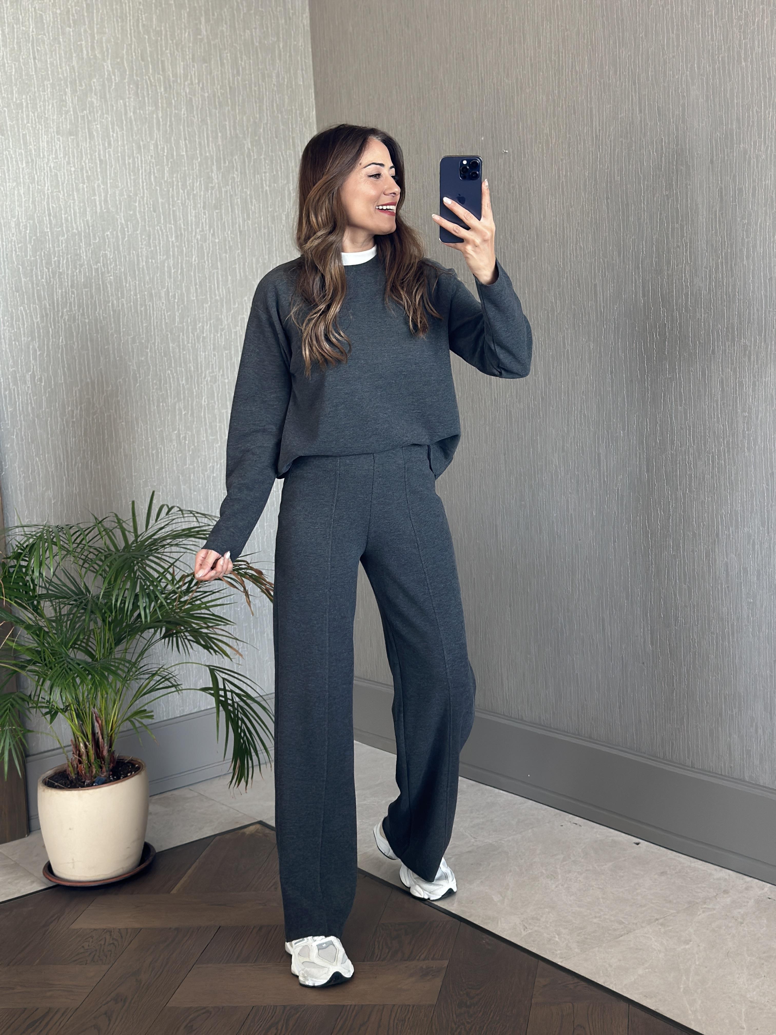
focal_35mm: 48
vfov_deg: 39.7
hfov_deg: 30.3
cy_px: 518
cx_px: 388
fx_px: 1435
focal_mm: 6.86
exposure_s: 1/86
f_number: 1.78
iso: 125
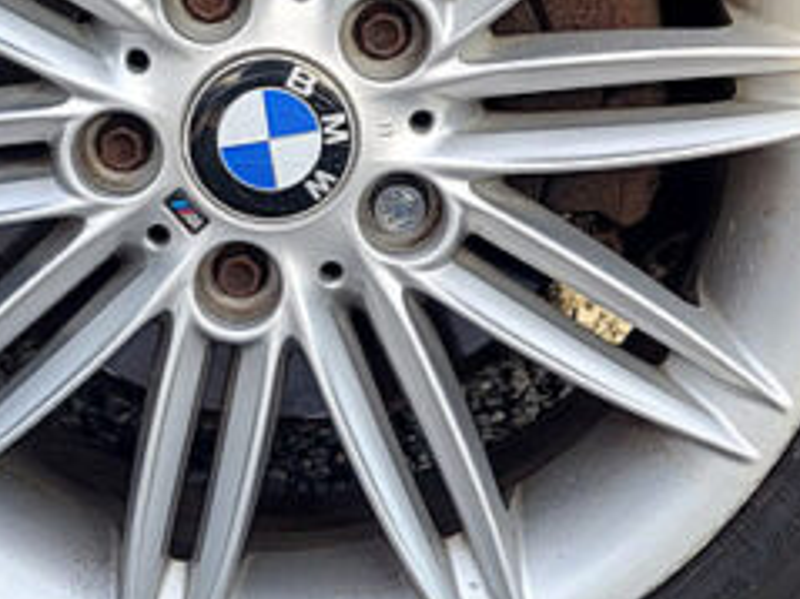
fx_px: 2010
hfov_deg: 22.4
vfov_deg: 16.8
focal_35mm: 87
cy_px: 90
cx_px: 228
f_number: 1.8
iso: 40
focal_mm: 5.4
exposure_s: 1/239
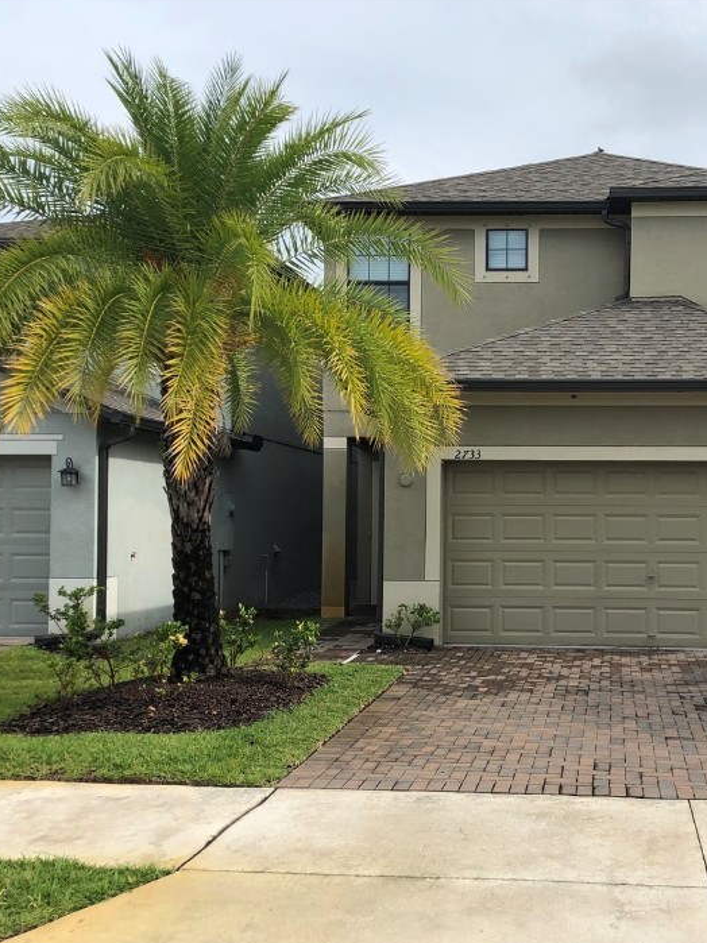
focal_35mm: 41
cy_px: 510
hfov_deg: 34.2
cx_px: 548
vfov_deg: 45.7
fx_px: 1117
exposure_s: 1/1675
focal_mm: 4
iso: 20
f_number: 1.8
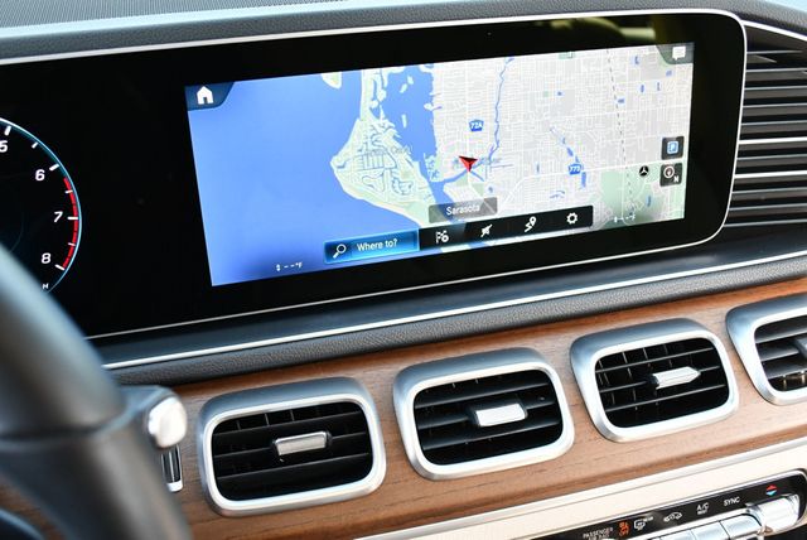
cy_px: 270
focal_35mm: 36
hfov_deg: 53.1
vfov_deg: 36.9
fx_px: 808
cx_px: 404
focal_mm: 18
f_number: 3.5
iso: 640
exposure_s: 1/250
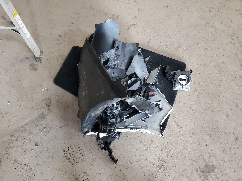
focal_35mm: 26
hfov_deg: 67.3
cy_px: 90
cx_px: 121
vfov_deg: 53.1
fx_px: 182
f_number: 1.5
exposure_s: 1/33
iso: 357
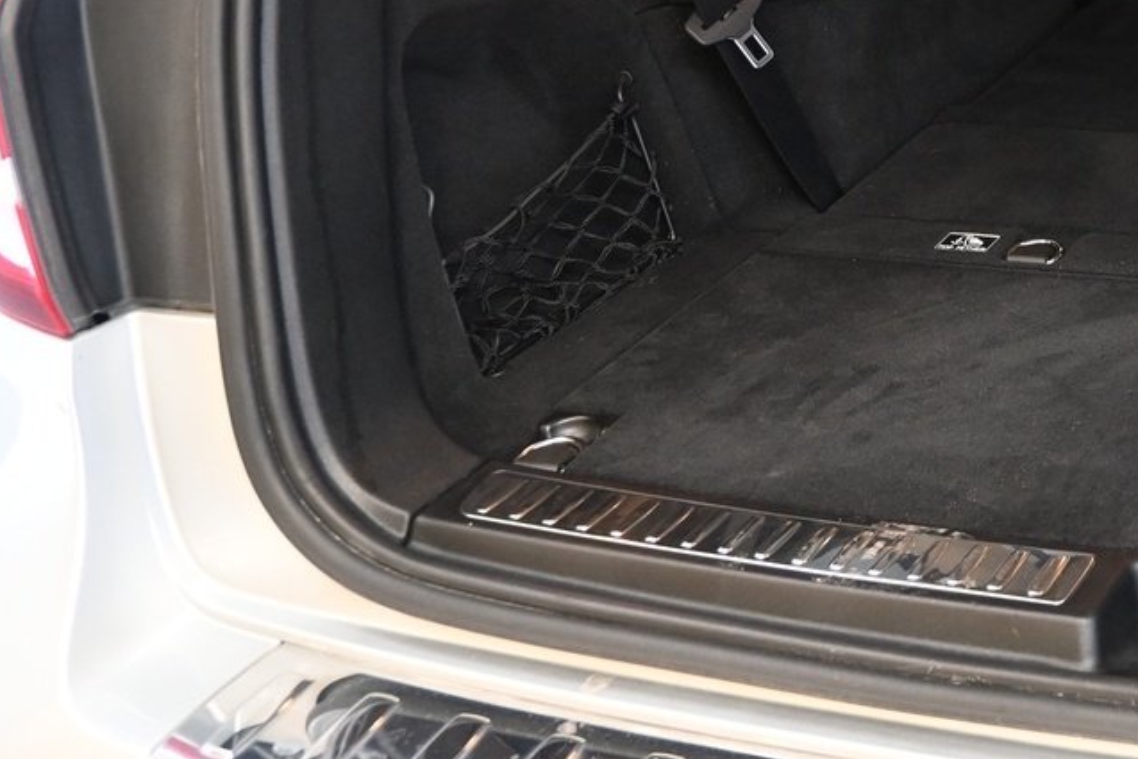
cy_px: -105
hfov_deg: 28.4
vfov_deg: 21.0
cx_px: 1381
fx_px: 1929
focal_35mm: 61
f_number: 3.5
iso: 1400
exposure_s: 1/25
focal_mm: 16
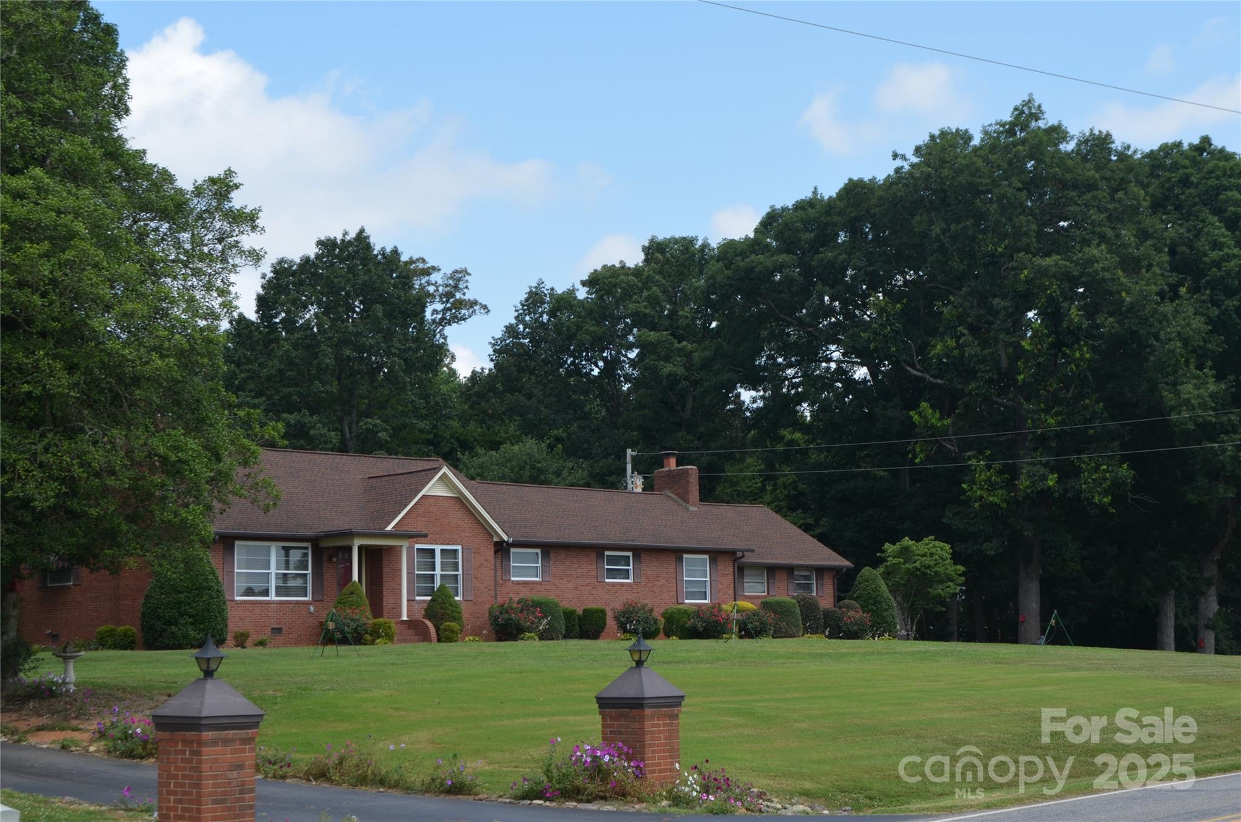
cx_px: 620
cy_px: 411
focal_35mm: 63
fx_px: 2167
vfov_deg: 21.5
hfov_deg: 32.0
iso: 160
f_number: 8
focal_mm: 42
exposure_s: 1/250
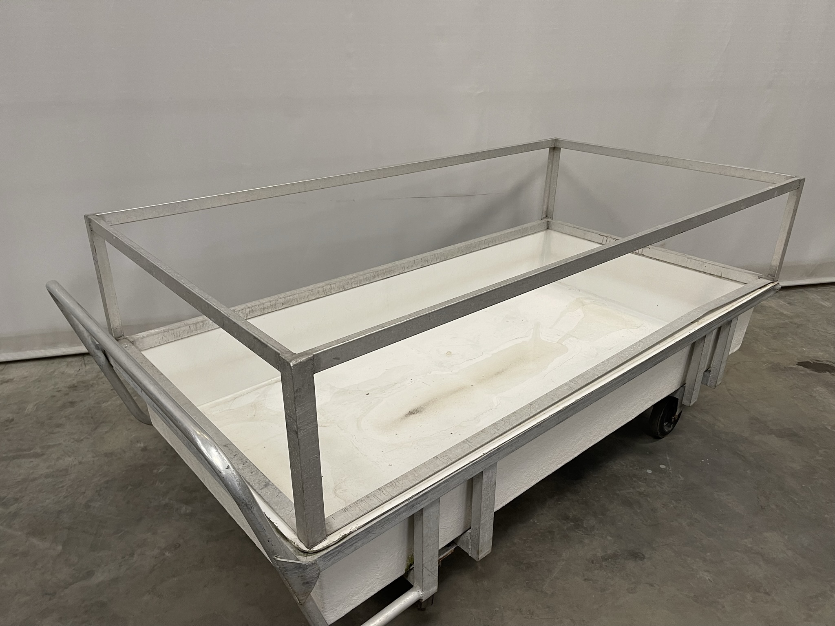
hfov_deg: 67.3
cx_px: 418
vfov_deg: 53.1
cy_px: 313
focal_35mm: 26
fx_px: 627
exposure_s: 1/50
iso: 100
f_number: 1.6
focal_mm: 5.1
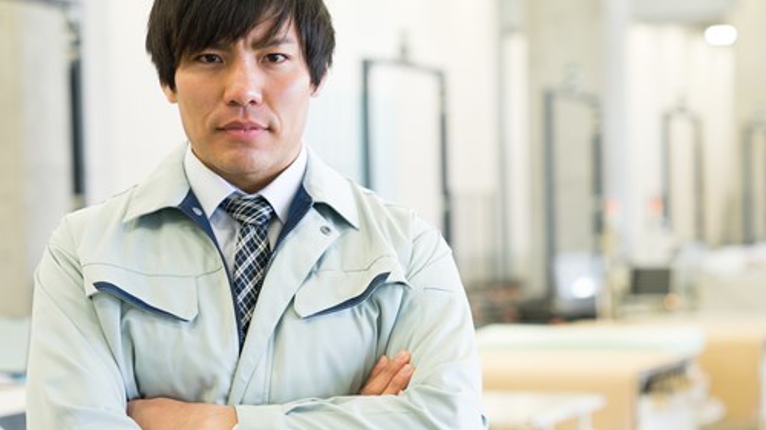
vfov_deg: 12.3
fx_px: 1990
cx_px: 398
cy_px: 257
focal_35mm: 98
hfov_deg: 21.8
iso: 400
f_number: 2.8
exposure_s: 1/60
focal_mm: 65
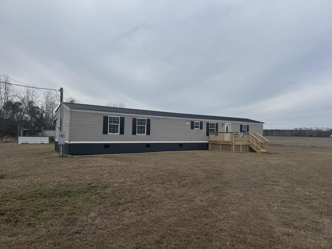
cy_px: 124
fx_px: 230
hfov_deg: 71.6
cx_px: 166
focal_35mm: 24
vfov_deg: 56.8
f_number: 1.78
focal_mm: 6.76
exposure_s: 1/5814
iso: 80
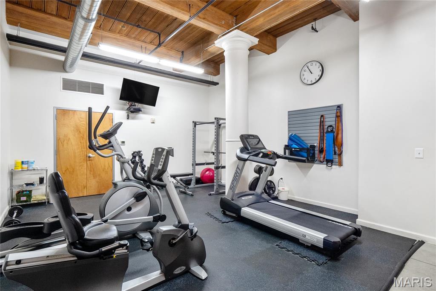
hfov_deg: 90.0
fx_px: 218
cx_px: 218
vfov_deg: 67.3
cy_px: 146
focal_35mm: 18
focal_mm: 9
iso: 400
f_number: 8
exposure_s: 1/4
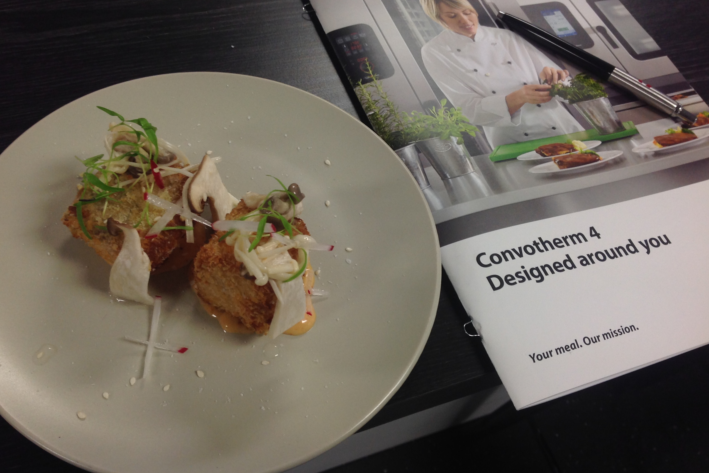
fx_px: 729
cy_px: 237
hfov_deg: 51.9
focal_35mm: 37
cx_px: 349
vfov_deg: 36.0
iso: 50
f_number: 2.4
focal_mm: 4.28
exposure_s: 1/24
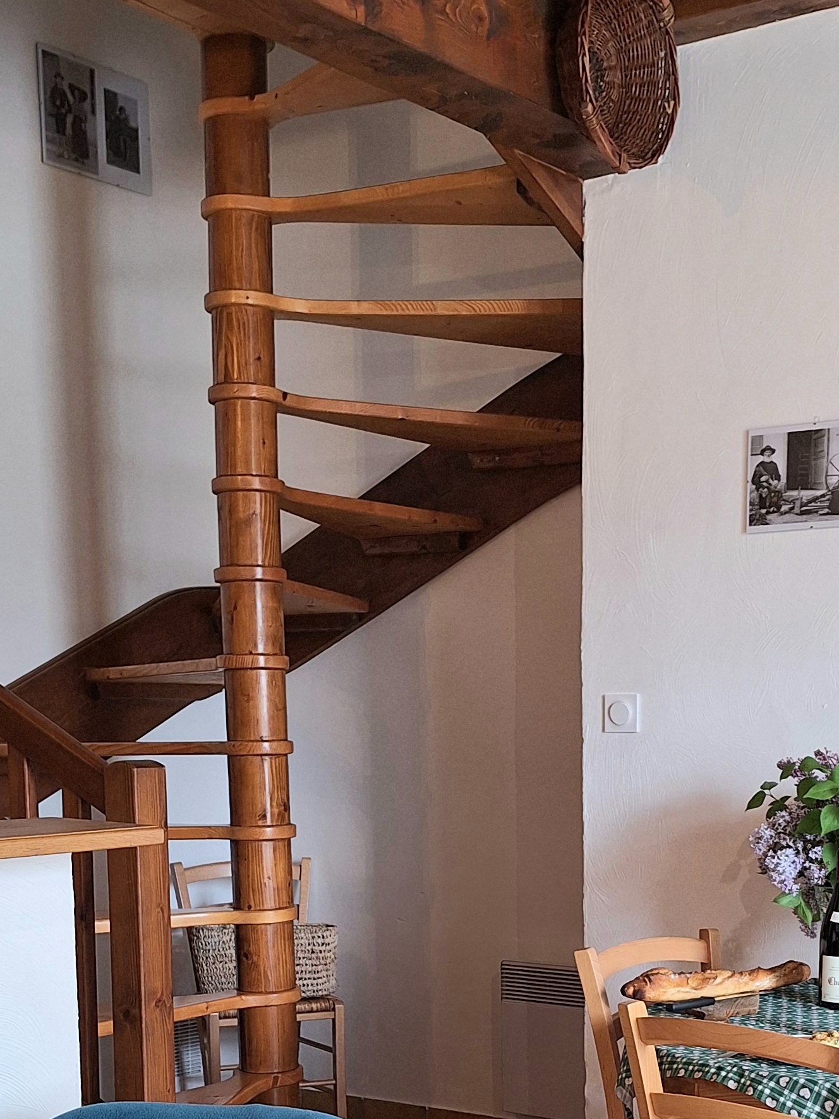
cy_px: 929
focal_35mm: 53
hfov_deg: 27.5
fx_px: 1713
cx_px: 492
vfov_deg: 34.8
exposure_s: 1/40
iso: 100
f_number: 1.8
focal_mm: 5.54
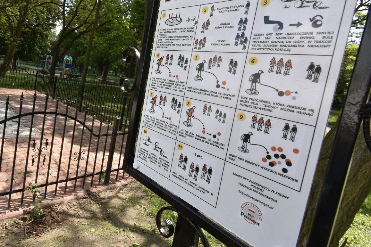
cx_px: 112
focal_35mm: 21
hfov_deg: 77.5
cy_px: 93
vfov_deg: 58.8
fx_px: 216
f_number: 10
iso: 100
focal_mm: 10
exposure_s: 1/60
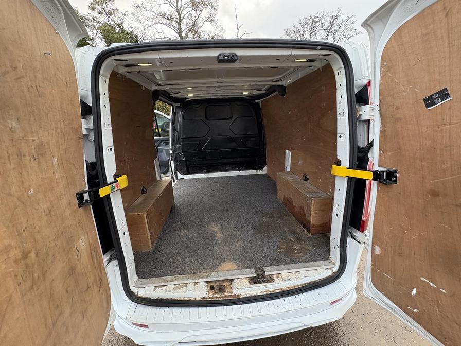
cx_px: 230
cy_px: 173
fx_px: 186
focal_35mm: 14
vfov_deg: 85.7
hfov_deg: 102.1
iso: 125
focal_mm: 2.22
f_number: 2.2
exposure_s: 1/136
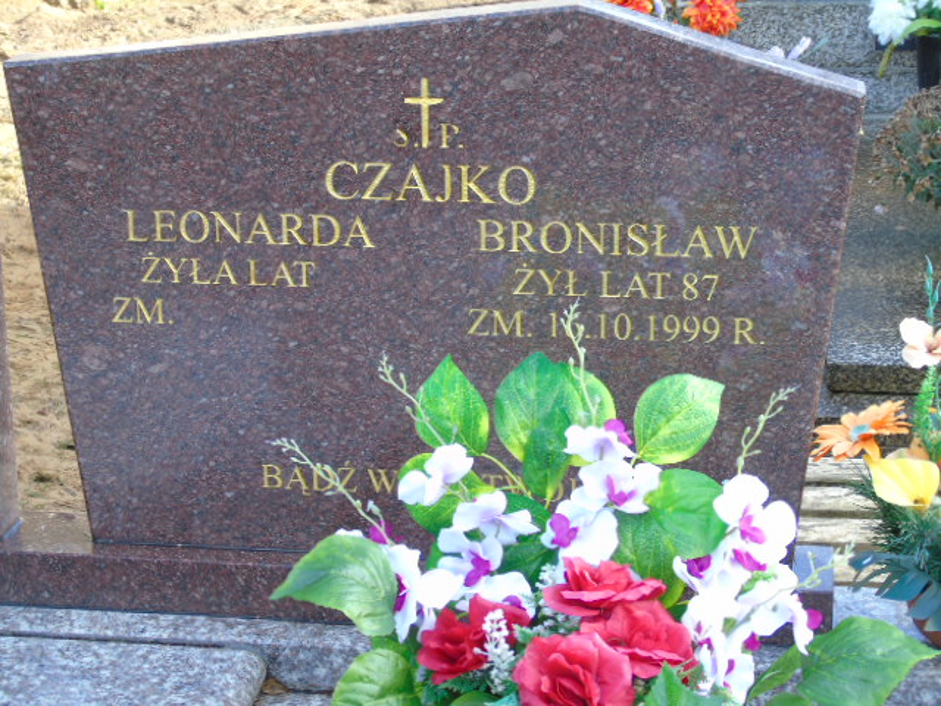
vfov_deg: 18.0
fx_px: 2229
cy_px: 353
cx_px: 470
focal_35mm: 82
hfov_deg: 23.8
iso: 100
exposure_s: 1/30
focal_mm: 15
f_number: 4.1
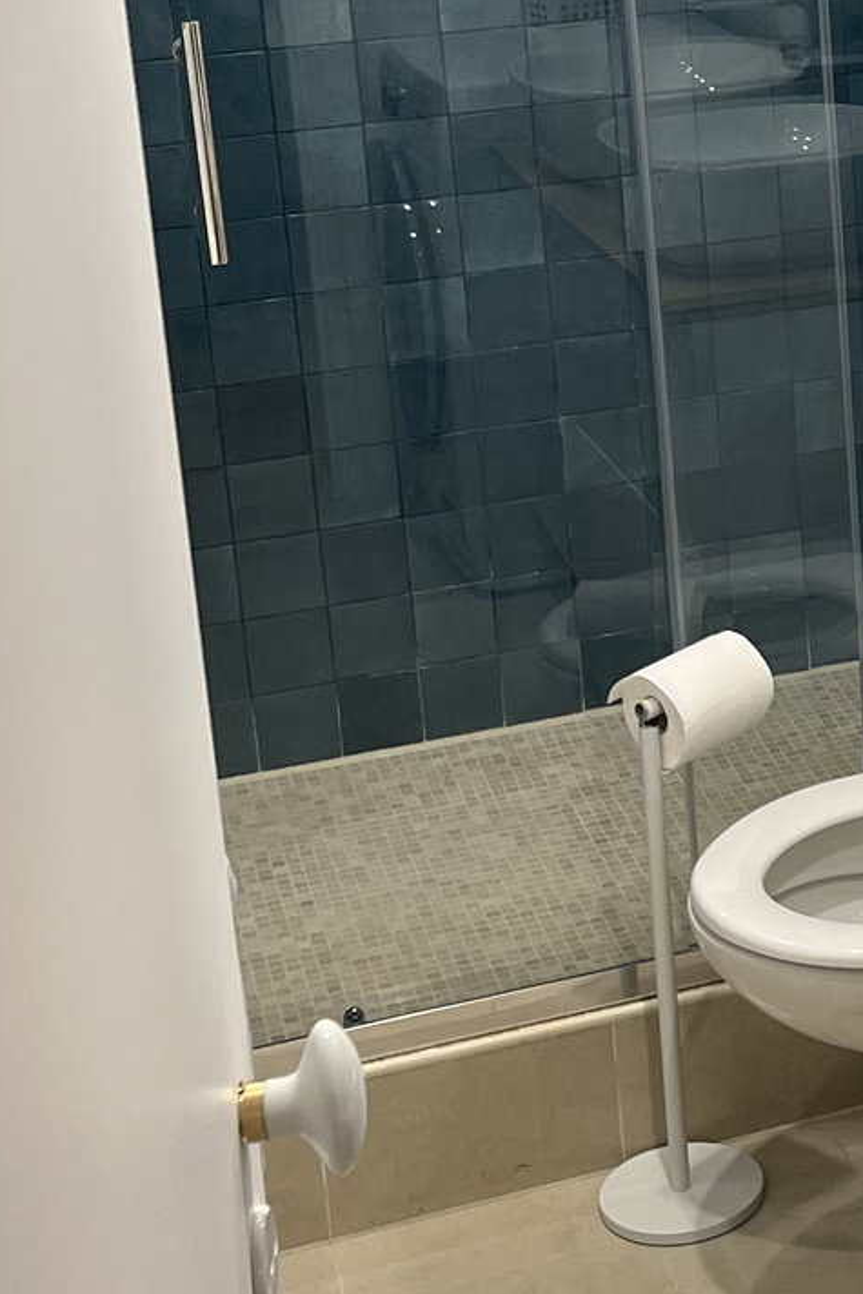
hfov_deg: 15.7
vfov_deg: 24.7
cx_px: 1230
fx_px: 2911
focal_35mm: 81
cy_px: 281
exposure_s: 1/100
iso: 125
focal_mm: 5.1
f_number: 1.6
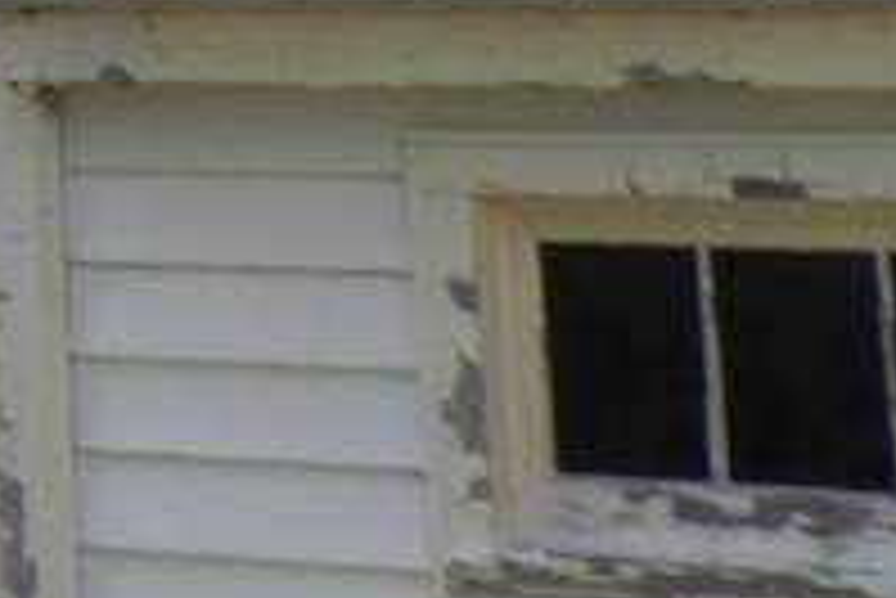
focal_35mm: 187
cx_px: -1063
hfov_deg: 10.0
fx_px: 4657
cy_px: -1358
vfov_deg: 6.5
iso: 125
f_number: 4.2
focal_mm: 5
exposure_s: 1/1250
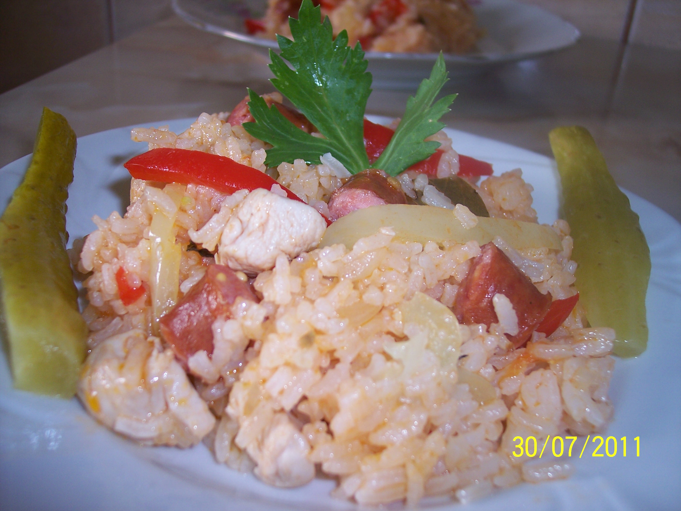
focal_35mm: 39
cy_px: 256
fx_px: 767
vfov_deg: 36.8
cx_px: 340
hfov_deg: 47.9
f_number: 2.8
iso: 100
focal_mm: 8
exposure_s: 1/60
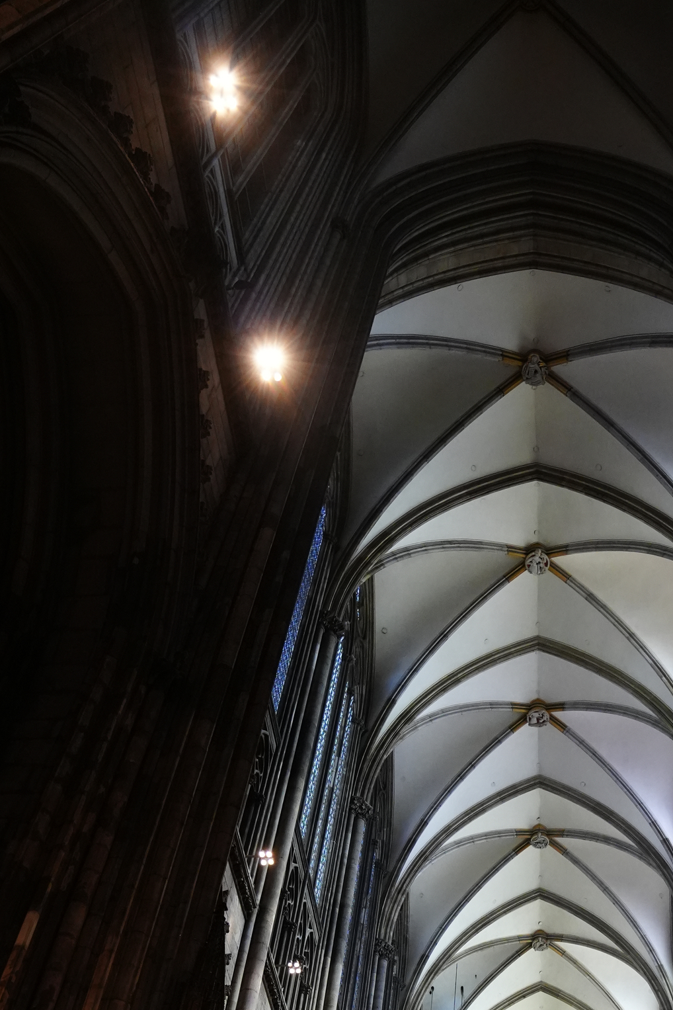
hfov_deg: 33.2
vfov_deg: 43.5
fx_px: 1094
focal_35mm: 39
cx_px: 541
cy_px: 977
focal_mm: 17
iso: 3200
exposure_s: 1/250
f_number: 2.8
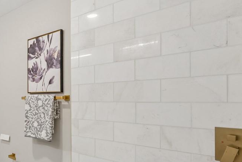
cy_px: 108
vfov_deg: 41.8
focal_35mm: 31
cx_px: -15
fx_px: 208
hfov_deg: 46.8
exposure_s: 1/5
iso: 250
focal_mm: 14
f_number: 9
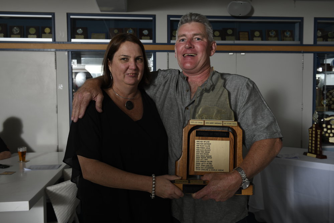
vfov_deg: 38.9
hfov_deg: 55.8
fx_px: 315
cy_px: 112
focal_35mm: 34
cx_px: 167
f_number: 9
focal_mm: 34
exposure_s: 1/125
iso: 320
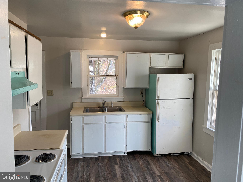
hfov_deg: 67.3
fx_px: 183
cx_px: 122
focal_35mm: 26
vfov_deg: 53.1
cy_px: 91
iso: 64
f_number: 1.8
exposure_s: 1/120
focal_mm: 4.25
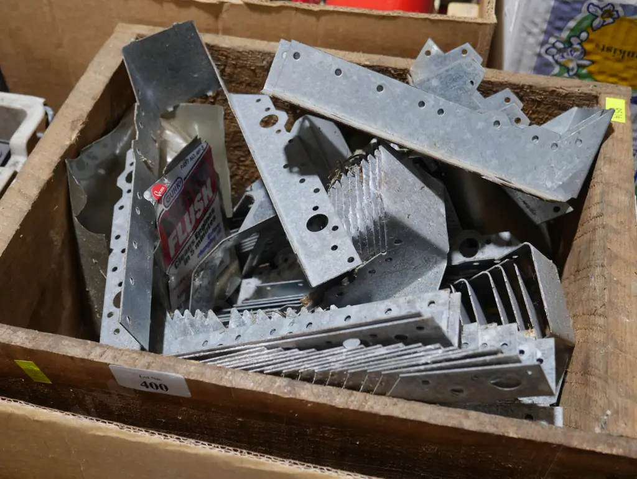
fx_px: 773
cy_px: 240
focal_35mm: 42
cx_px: 318
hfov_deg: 44.8
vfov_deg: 34.4
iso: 400
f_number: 4.6
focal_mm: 21
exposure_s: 1/60
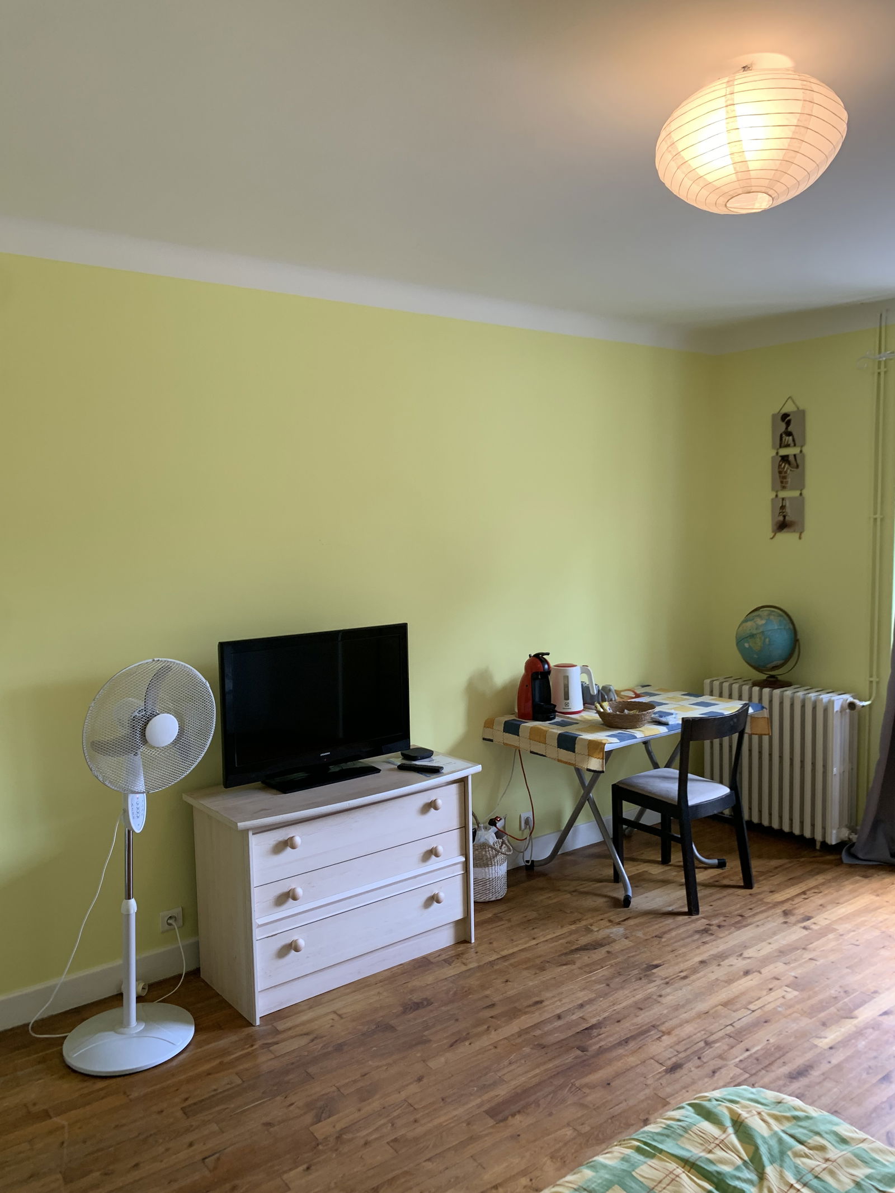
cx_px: 448
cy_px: 596
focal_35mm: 26
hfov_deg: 53.1
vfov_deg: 67.3
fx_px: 896
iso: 100
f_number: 1.8
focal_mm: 4.25
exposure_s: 1/61
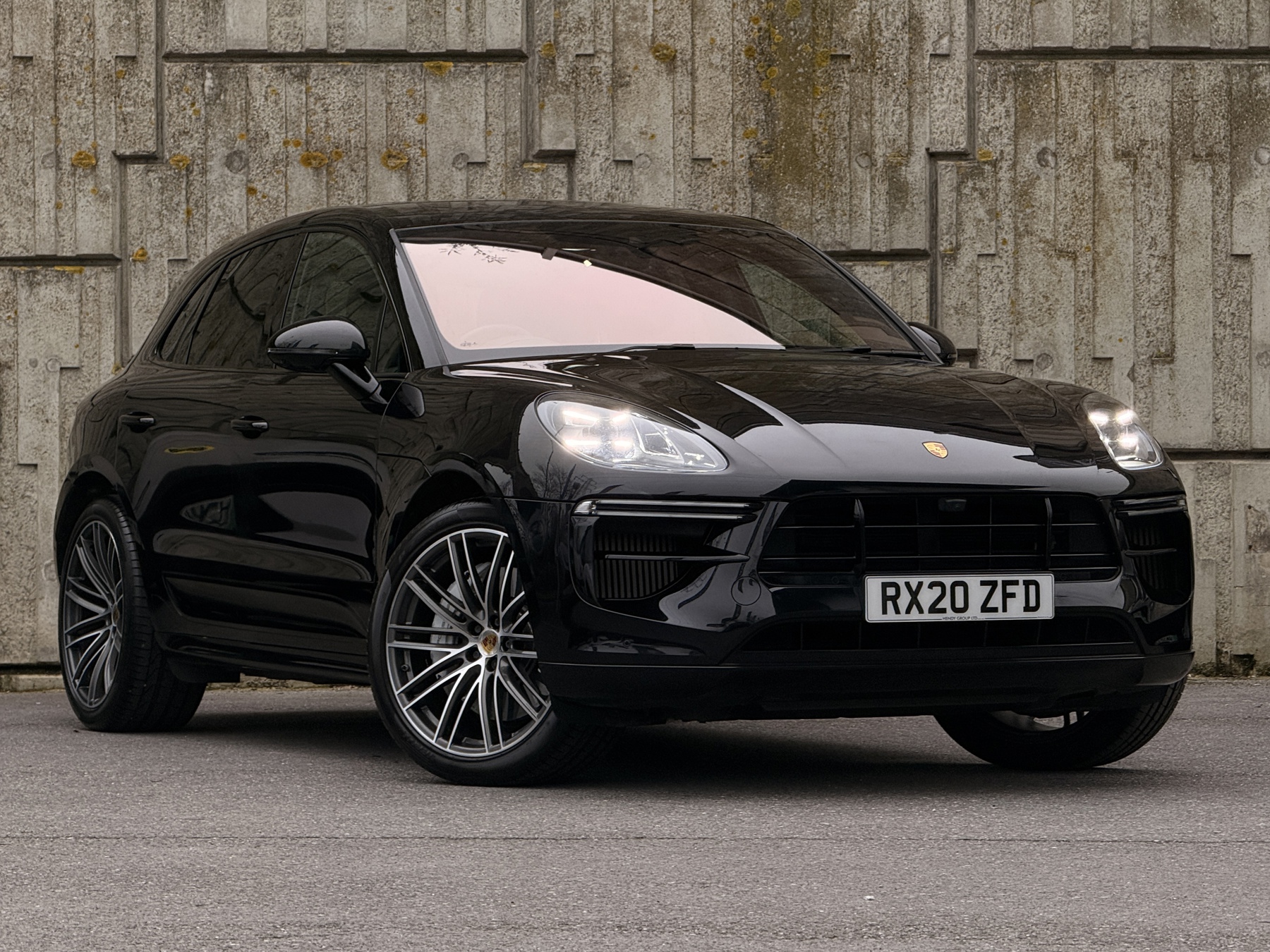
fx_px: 4403
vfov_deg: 12.3
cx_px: 635
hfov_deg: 16.4
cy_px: 476
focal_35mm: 120
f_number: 2.8
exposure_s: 1/99
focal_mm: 15.66
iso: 100
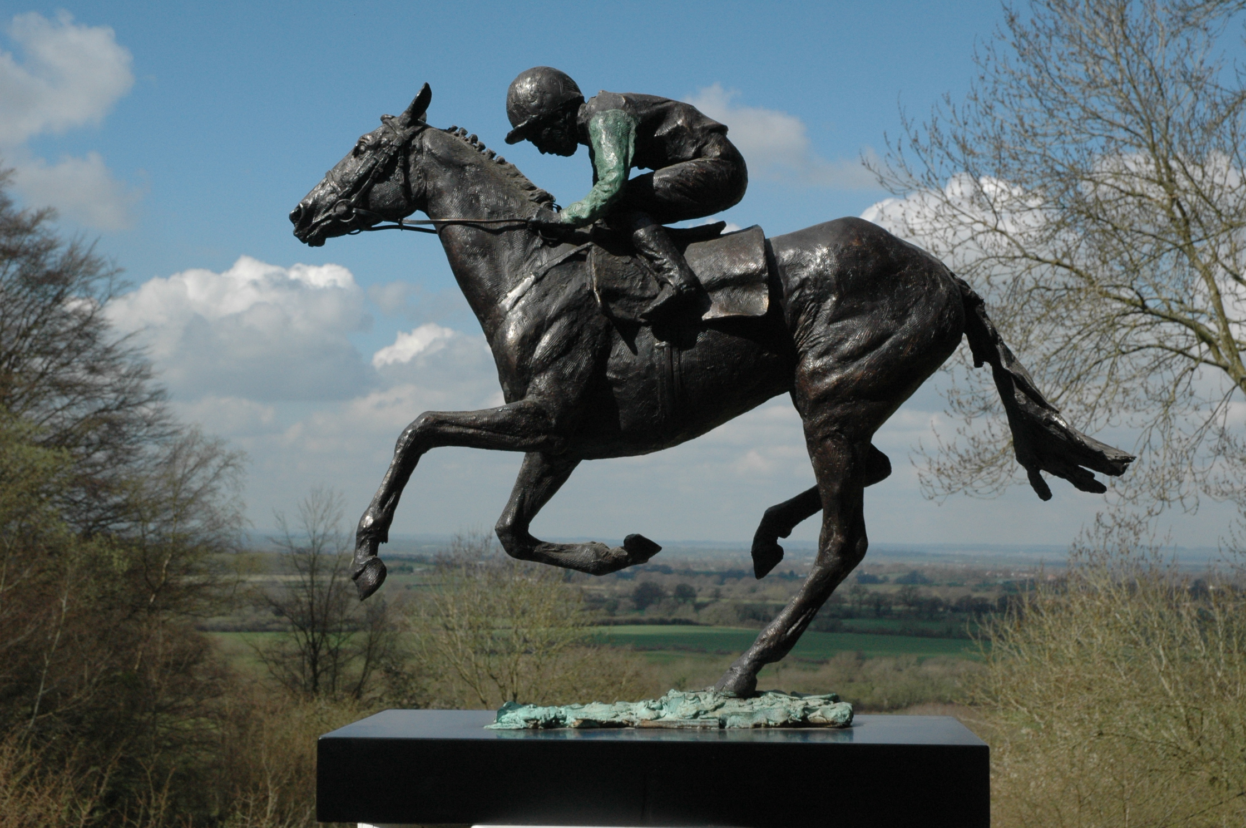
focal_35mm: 60
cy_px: 414
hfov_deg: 33.4
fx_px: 2074
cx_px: 623
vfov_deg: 22.6
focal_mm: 40
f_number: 13
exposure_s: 1/640
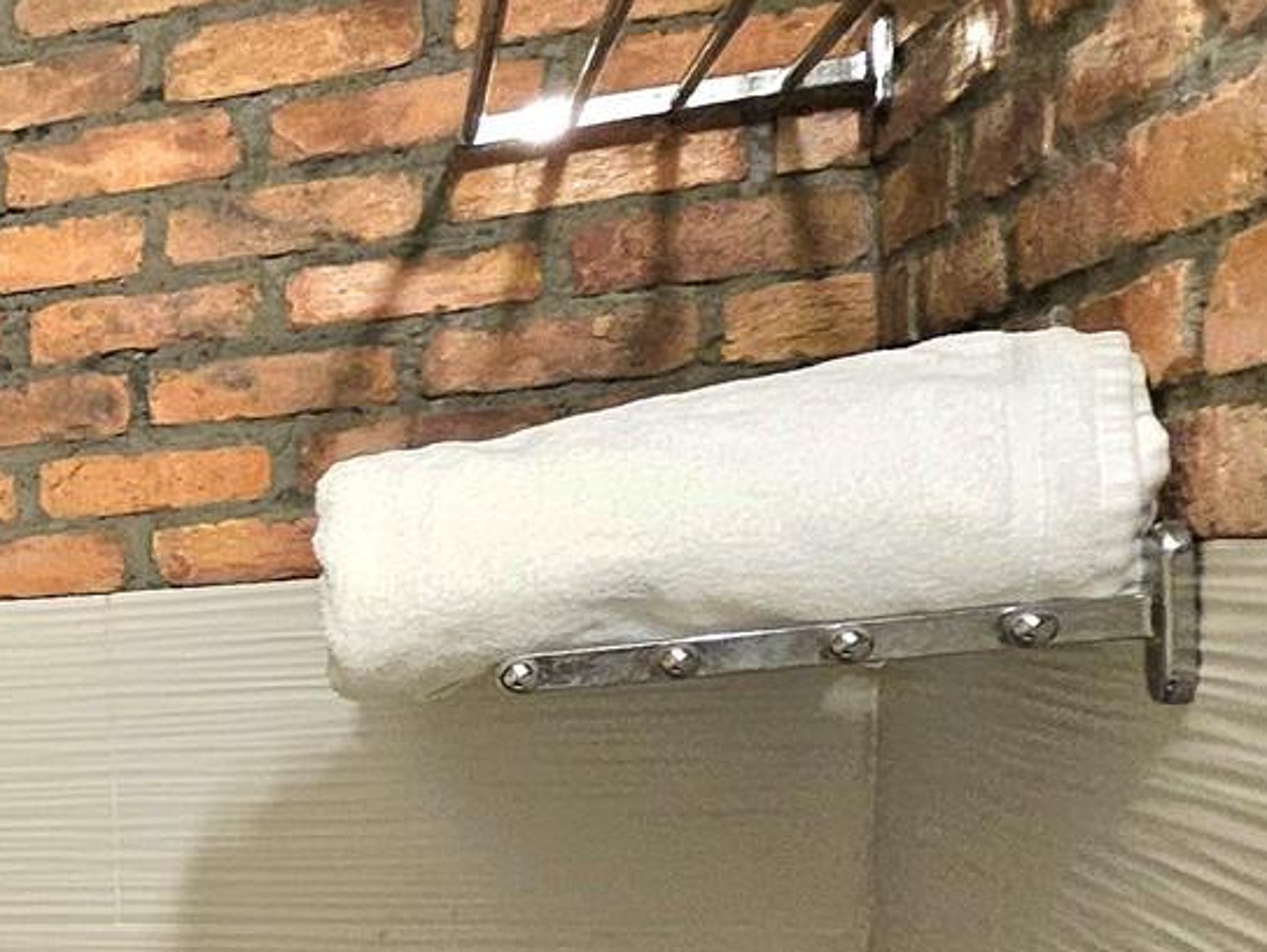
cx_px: -586
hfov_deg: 27.8
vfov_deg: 28.8
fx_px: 1795
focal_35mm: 49
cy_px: 817
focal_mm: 1.7
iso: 320
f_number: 2.2
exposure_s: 1/60.2
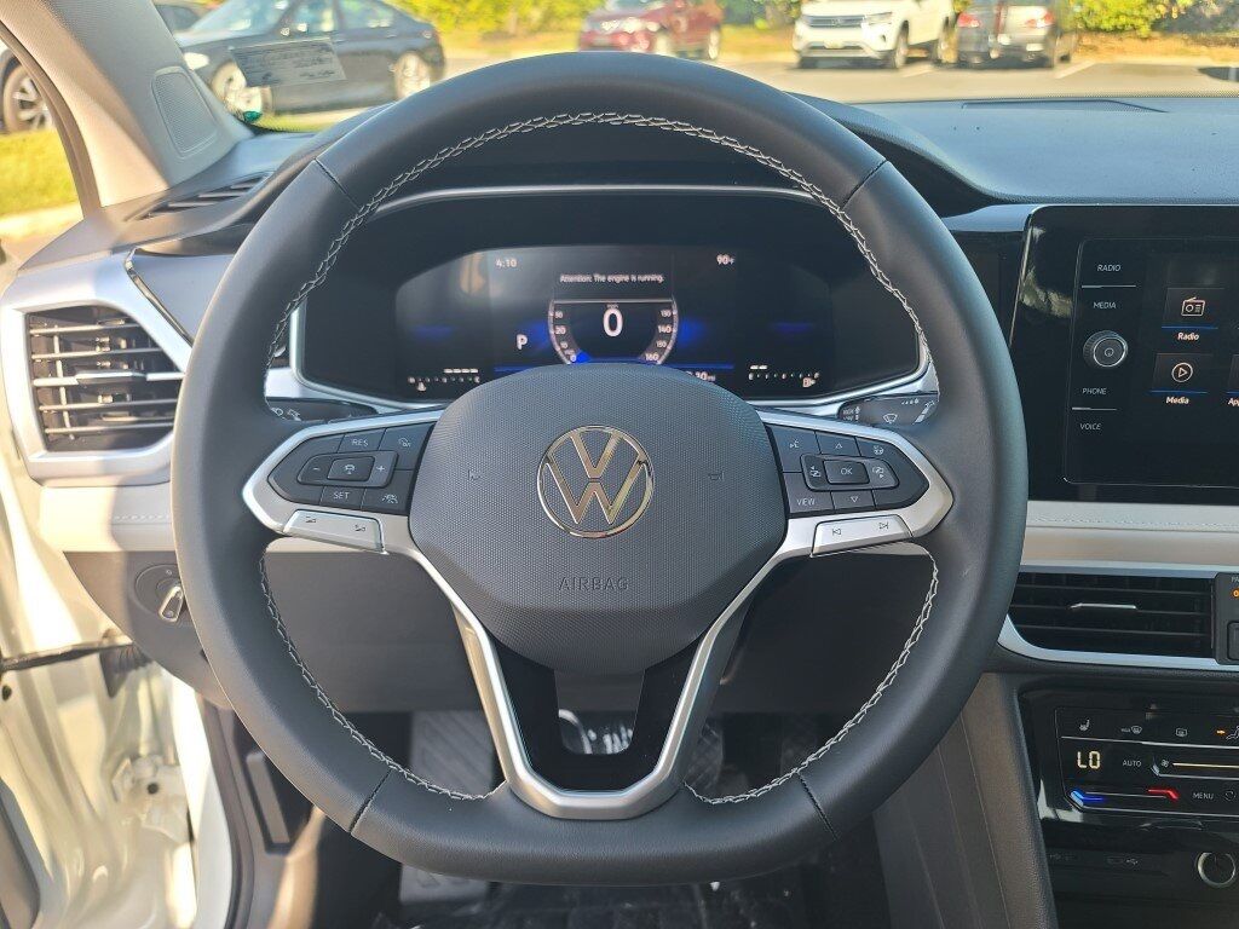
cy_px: 464
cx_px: 620
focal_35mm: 25
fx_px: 895
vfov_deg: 54.9
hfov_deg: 69.4
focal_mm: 7
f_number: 1.8
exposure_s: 1/120
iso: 40
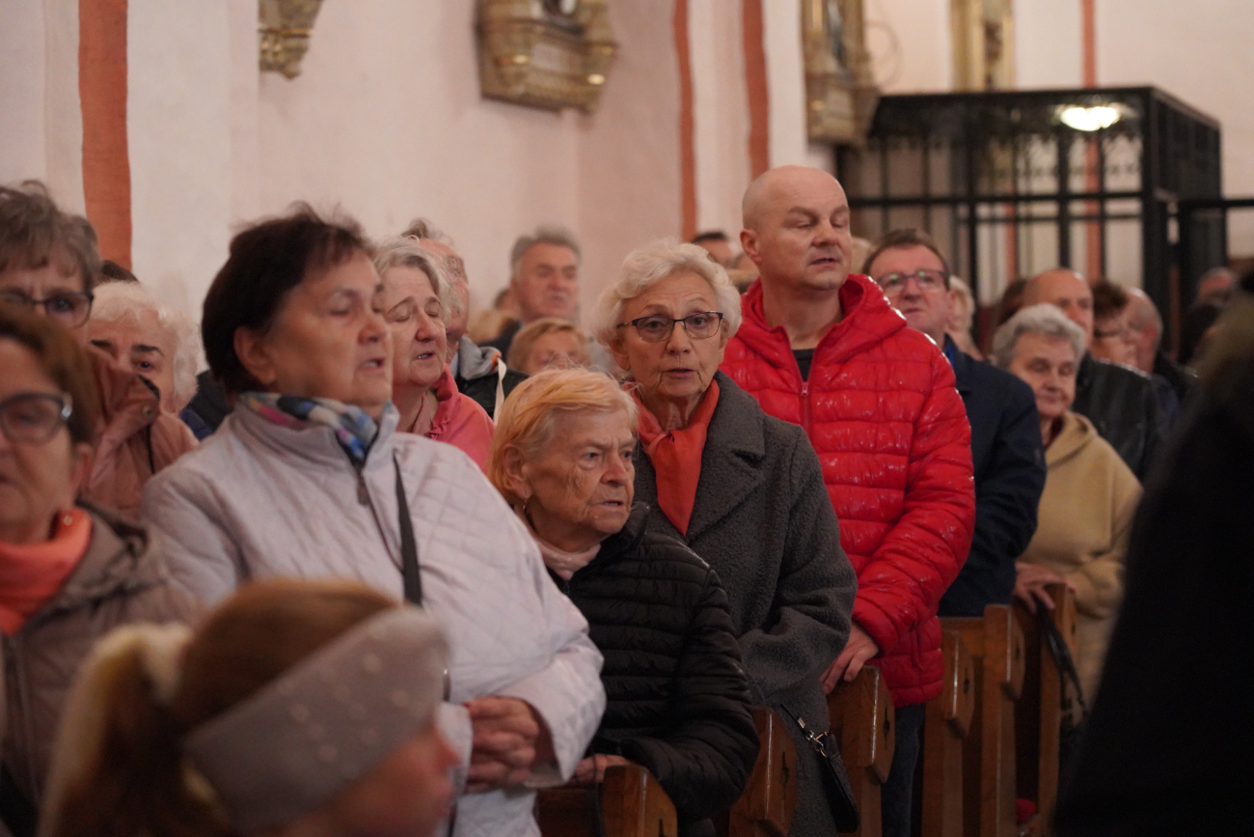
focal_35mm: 105
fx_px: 3658
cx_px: 627
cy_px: 418
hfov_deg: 19.5
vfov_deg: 13.0
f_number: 4
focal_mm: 105
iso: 12800
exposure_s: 1/80
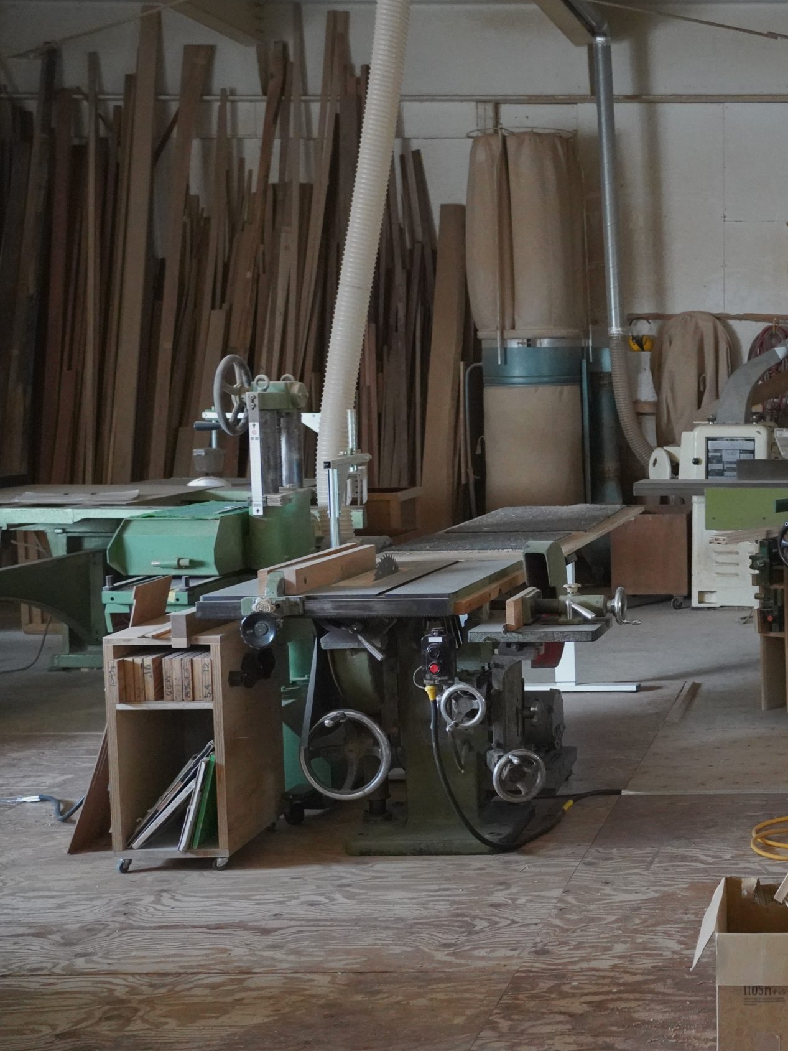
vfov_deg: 37.5
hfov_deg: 27.0
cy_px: 525
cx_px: 786
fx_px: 1548
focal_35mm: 51
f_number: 6.3
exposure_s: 1/25
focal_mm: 35
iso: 10000
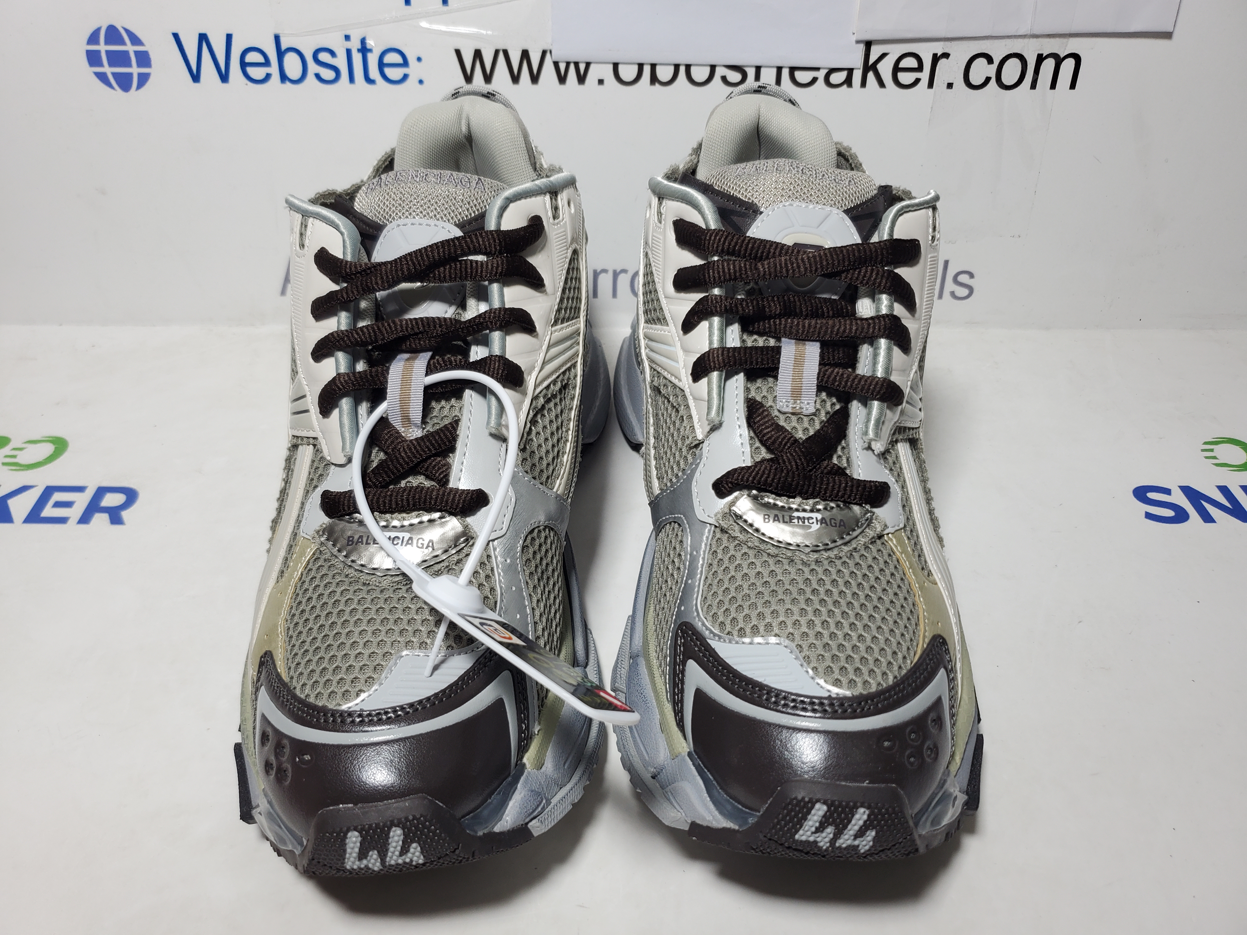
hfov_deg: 67.3
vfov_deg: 53.1
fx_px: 937
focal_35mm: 26
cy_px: 468
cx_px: 624
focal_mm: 4.3
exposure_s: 1/437
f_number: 1.5
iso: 50
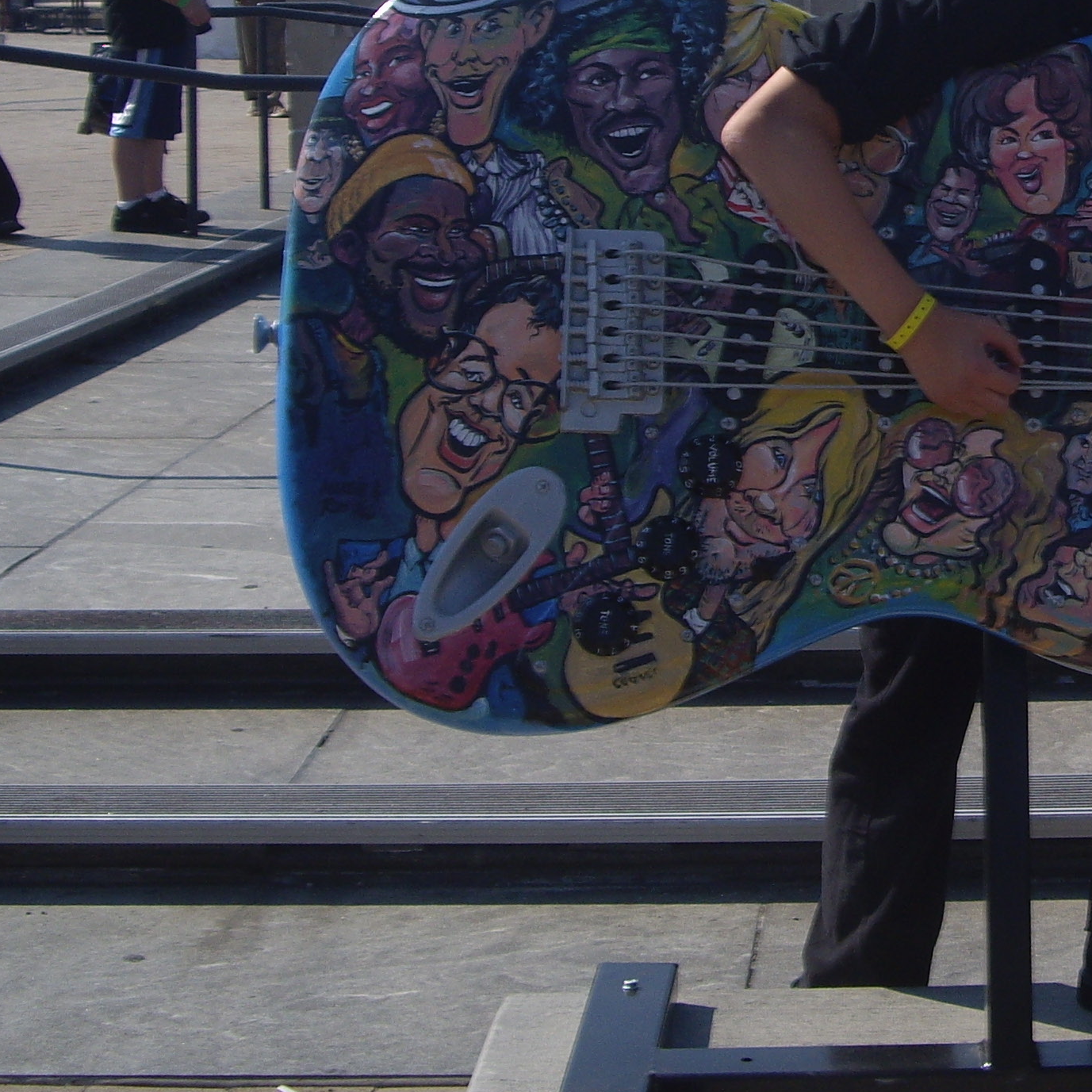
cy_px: 213
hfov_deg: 18.7
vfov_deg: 19.3
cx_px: 1239
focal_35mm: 89
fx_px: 3176
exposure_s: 1/160
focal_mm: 7.9
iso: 64
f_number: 8
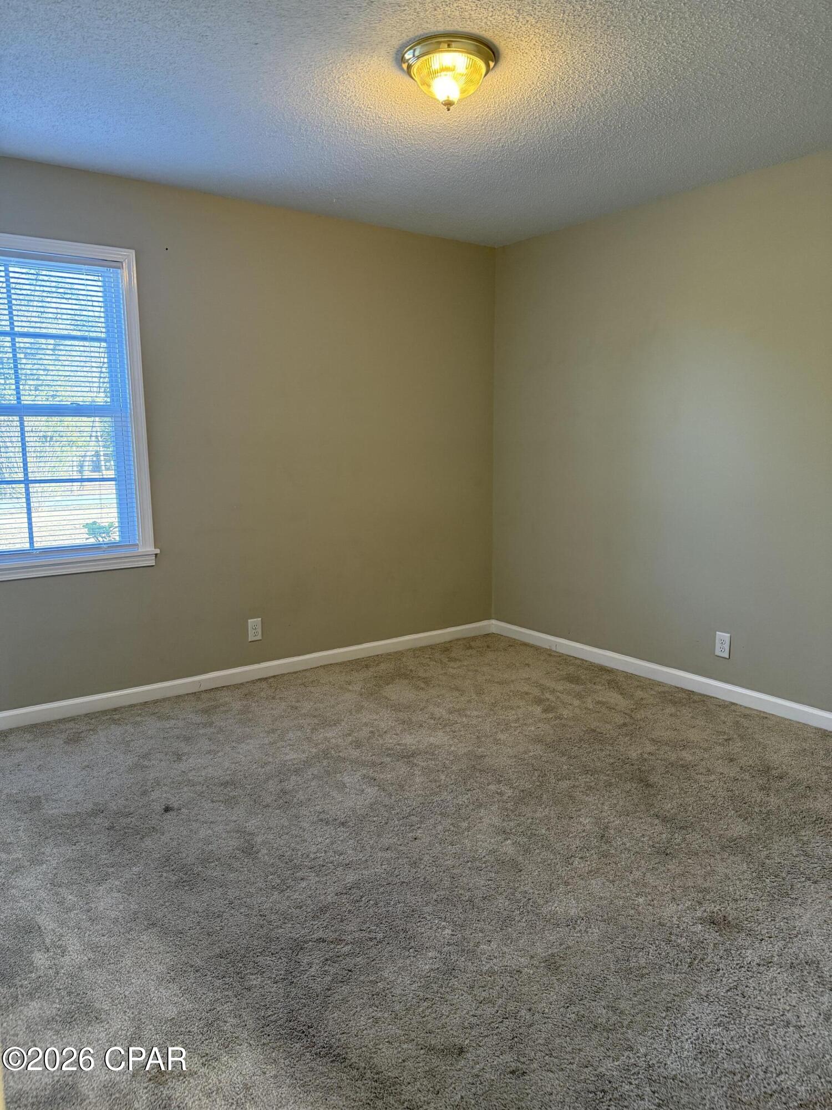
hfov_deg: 56.8
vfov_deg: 71.6
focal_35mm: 24
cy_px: 555
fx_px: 769
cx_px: 416
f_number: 1.78
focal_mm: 6.76
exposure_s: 1/120
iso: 400
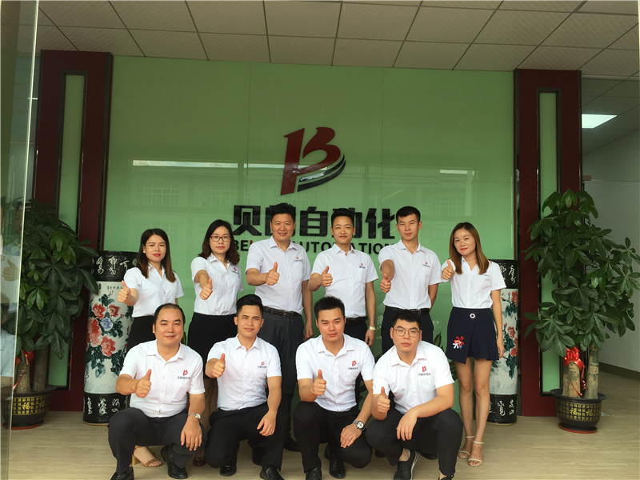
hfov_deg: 61.7
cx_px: 320
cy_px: 240
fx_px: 536
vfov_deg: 48.2
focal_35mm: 29
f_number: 2.2
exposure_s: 1/210
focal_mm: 4.15
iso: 25
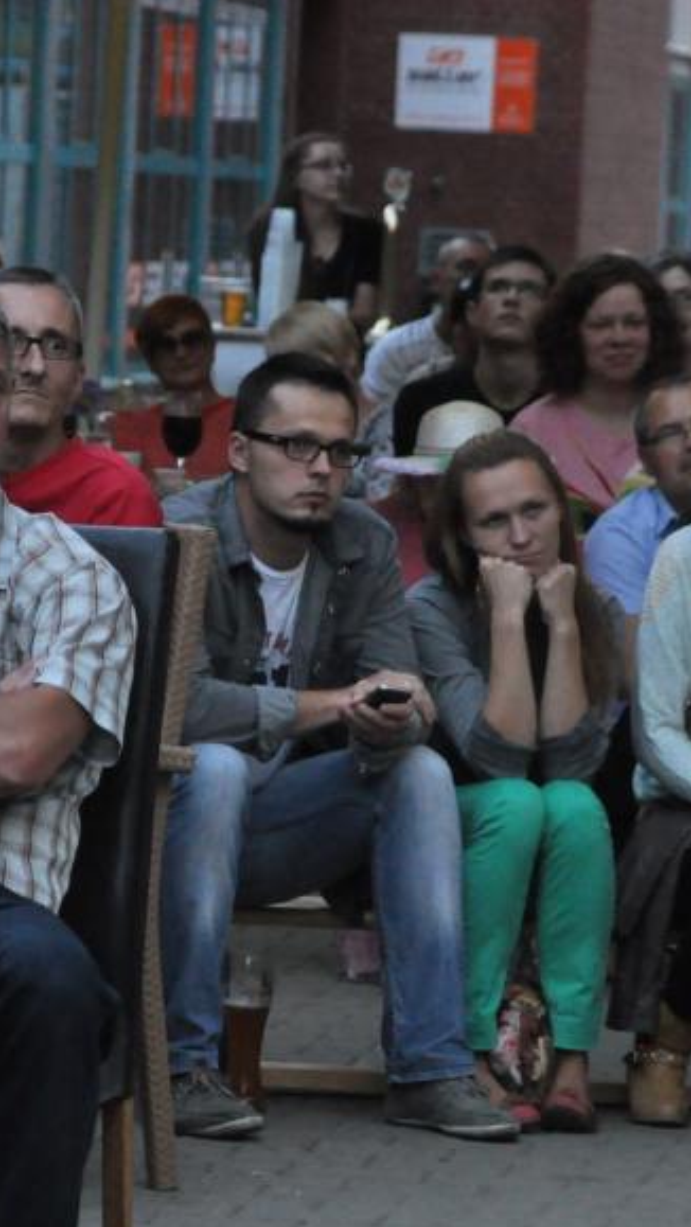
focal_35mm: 272
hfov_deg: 4.5
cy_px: 718
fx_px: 8854
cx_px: 218
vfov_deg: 7.9
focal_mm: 98
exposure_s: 1/200
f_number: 5.6
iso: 2000
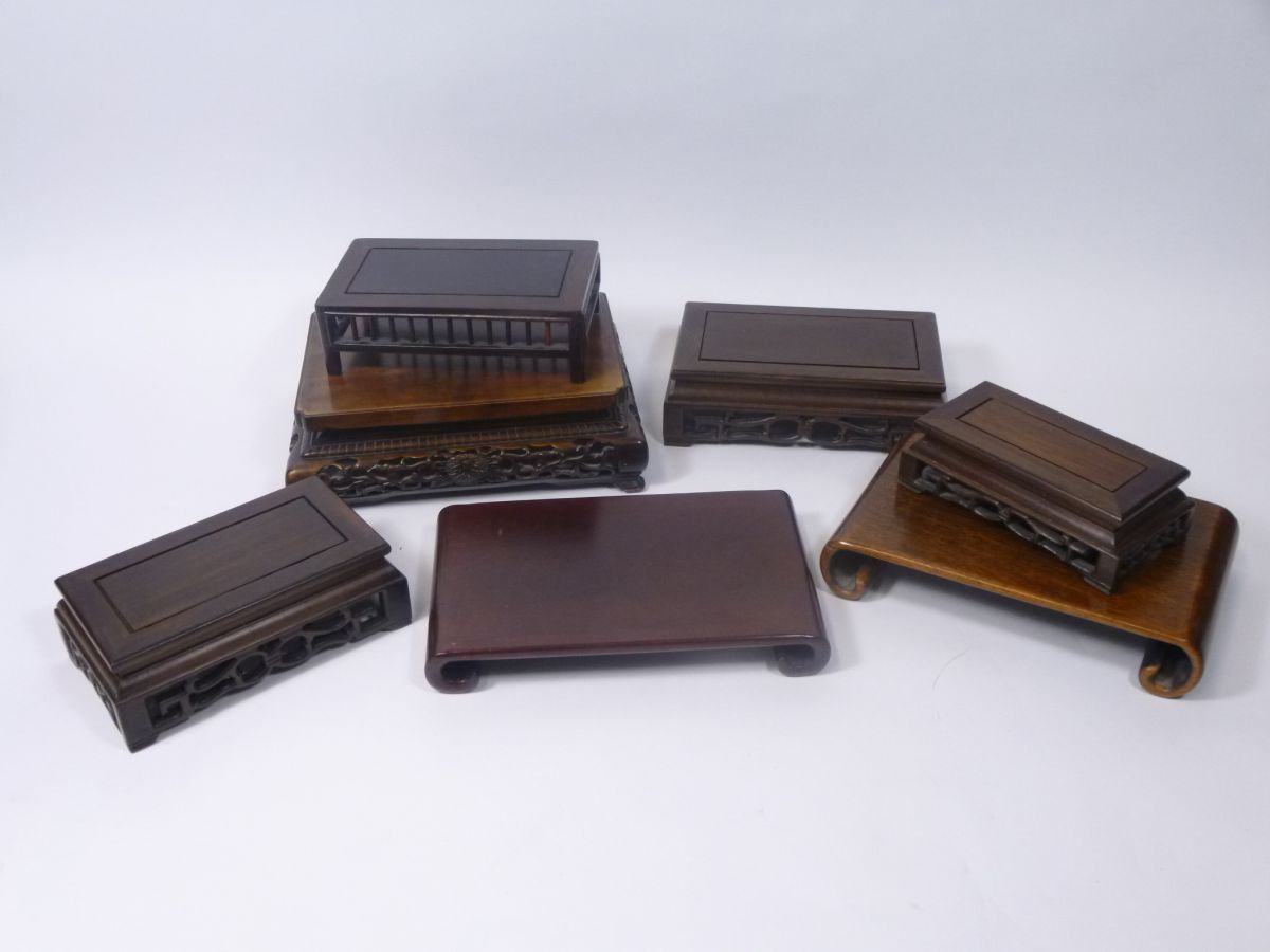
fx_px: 1321
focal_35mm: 36
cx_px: 635
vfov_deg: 39.7
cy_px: 476
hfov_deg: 51.4
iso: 250
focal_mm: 6.5
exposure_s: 1/60
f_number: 3.6
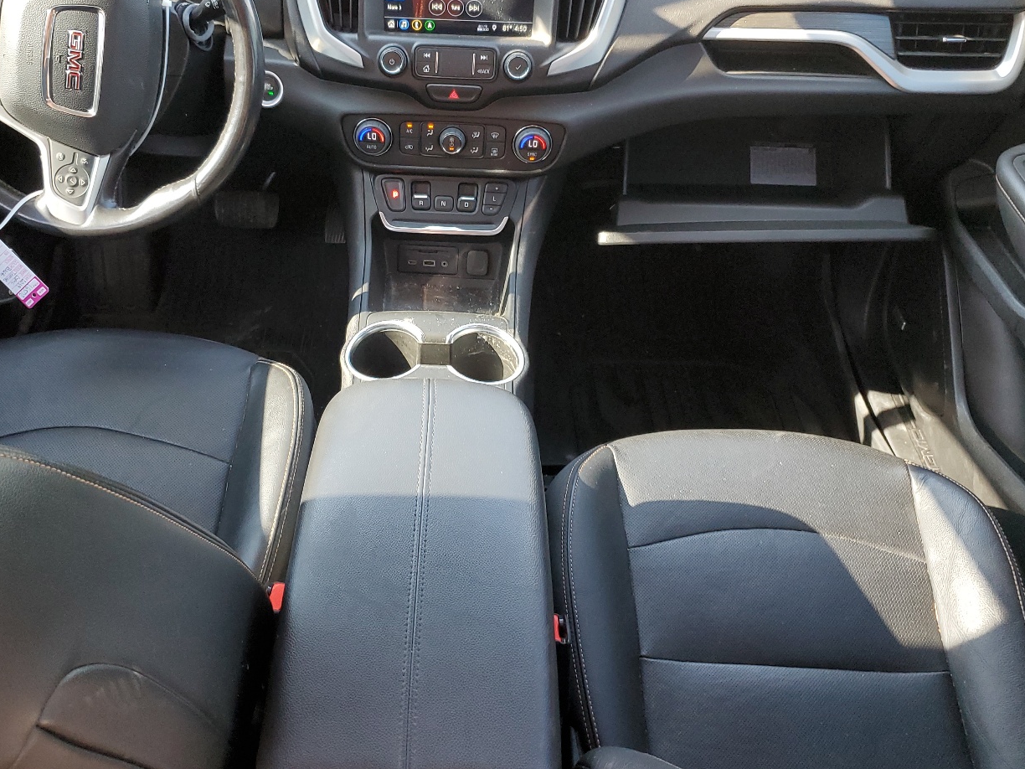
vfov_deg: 41.7
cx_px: 425
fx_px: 1007
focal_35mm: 34
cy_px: 332
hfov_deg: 53.7
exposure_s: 1/100
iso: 99
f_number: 1.5
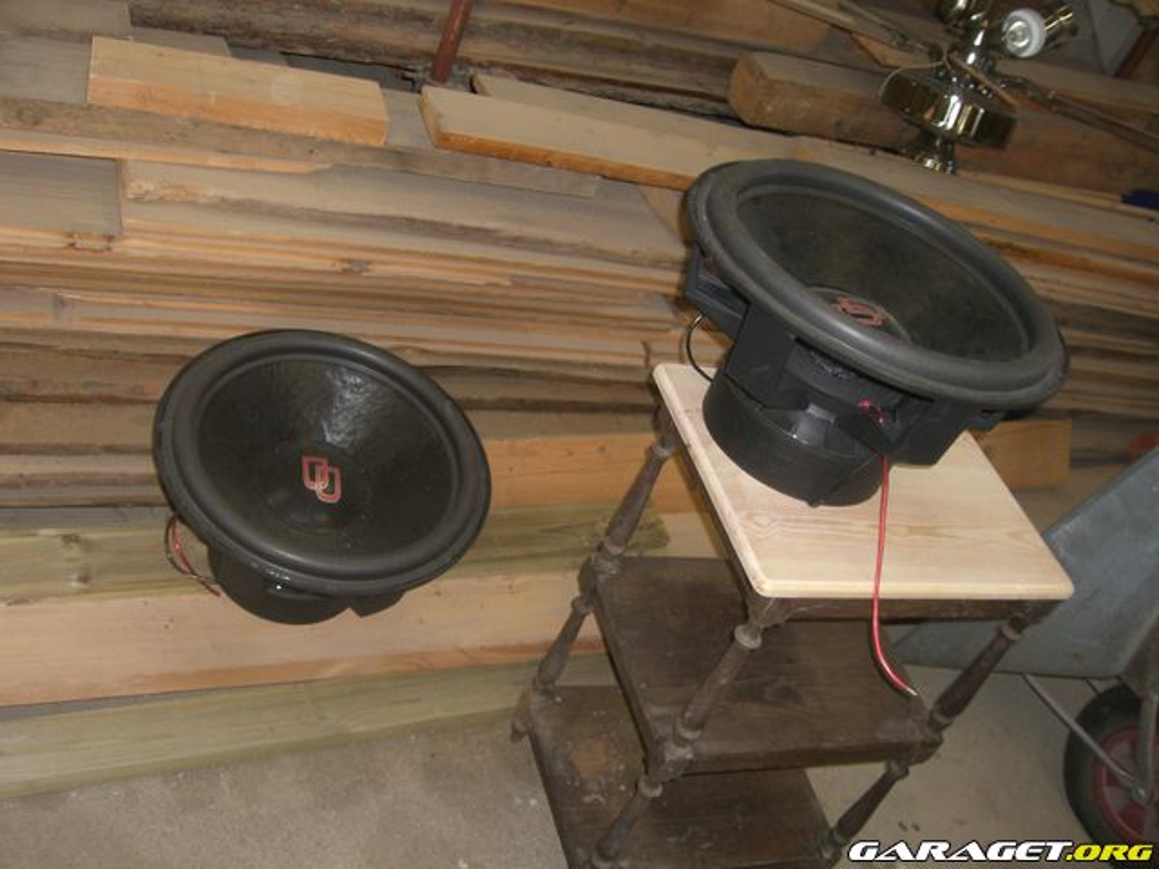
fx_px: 1272
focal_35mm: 38
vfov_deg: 37.7
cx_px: 580
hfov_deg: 49.0
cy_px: 434
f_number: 2.7
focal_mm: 6.2
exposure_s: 1/60
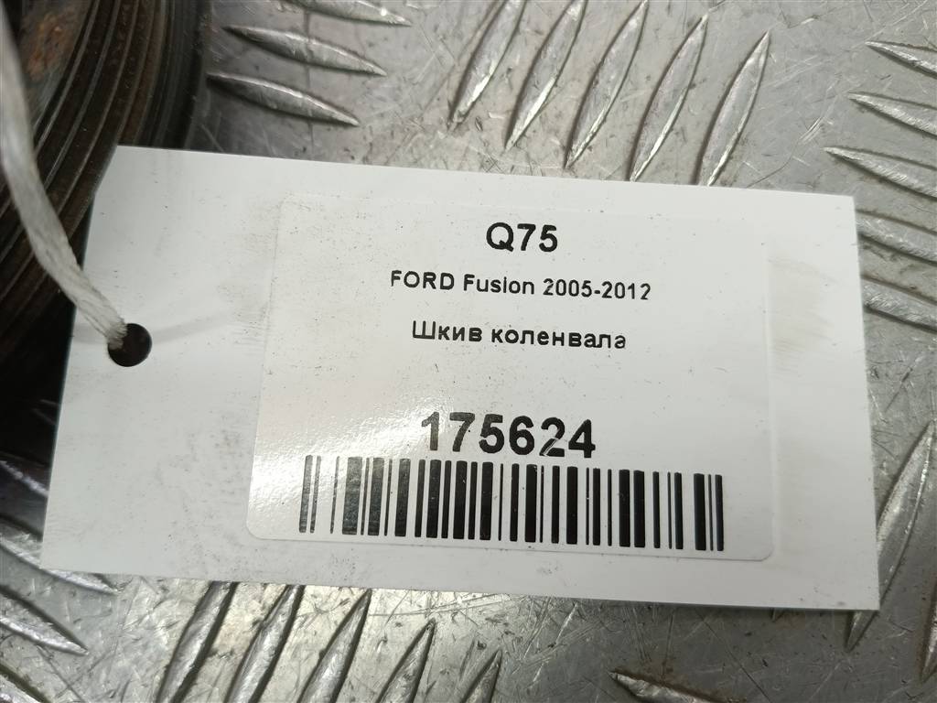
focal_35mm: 27
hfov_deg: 65.3
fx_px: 731
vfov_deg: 51.4
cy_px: 352
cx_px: 468
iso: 150
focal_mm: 4.11
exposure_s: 1/100
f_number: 1.6
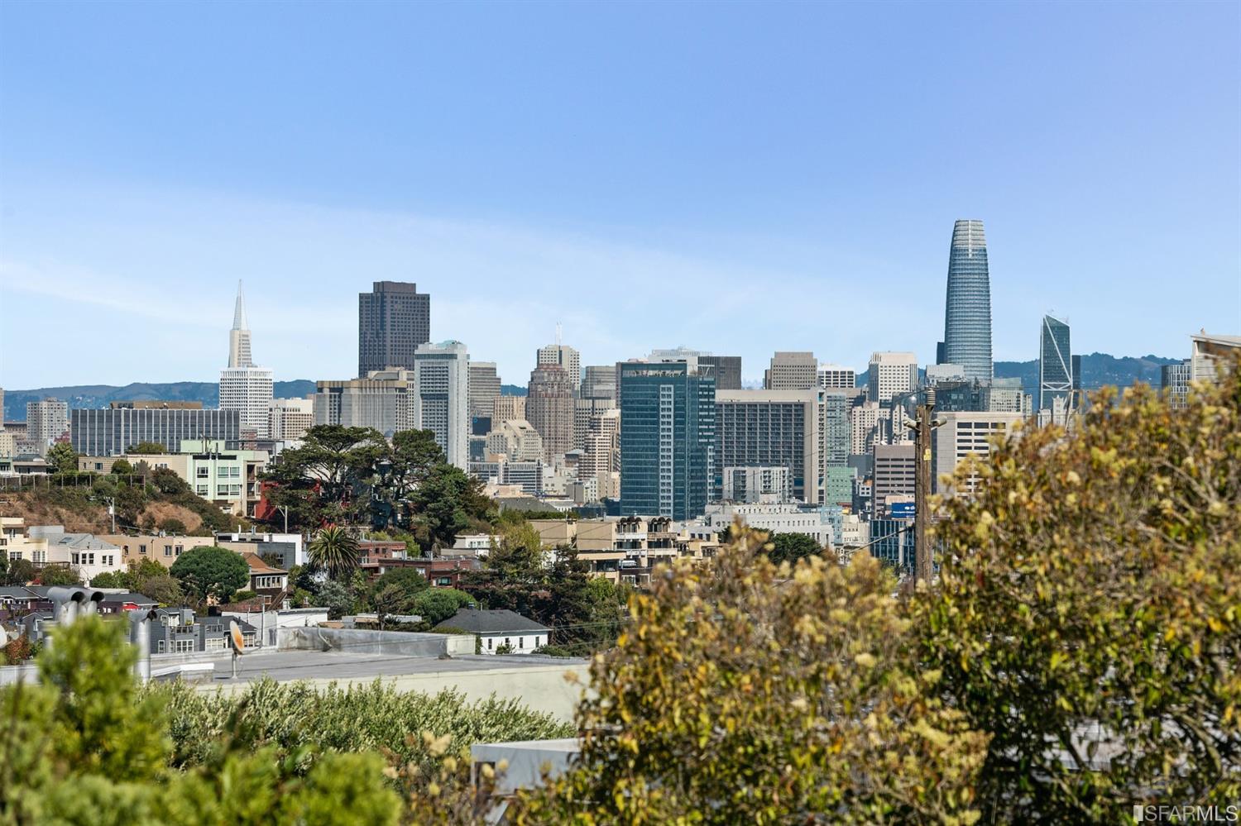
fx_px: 4824
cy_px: 413
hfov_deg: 14.7
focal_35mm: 140
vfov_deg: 9.8
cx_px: 620
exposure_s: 1/500
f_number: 9
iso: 100
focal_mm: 140
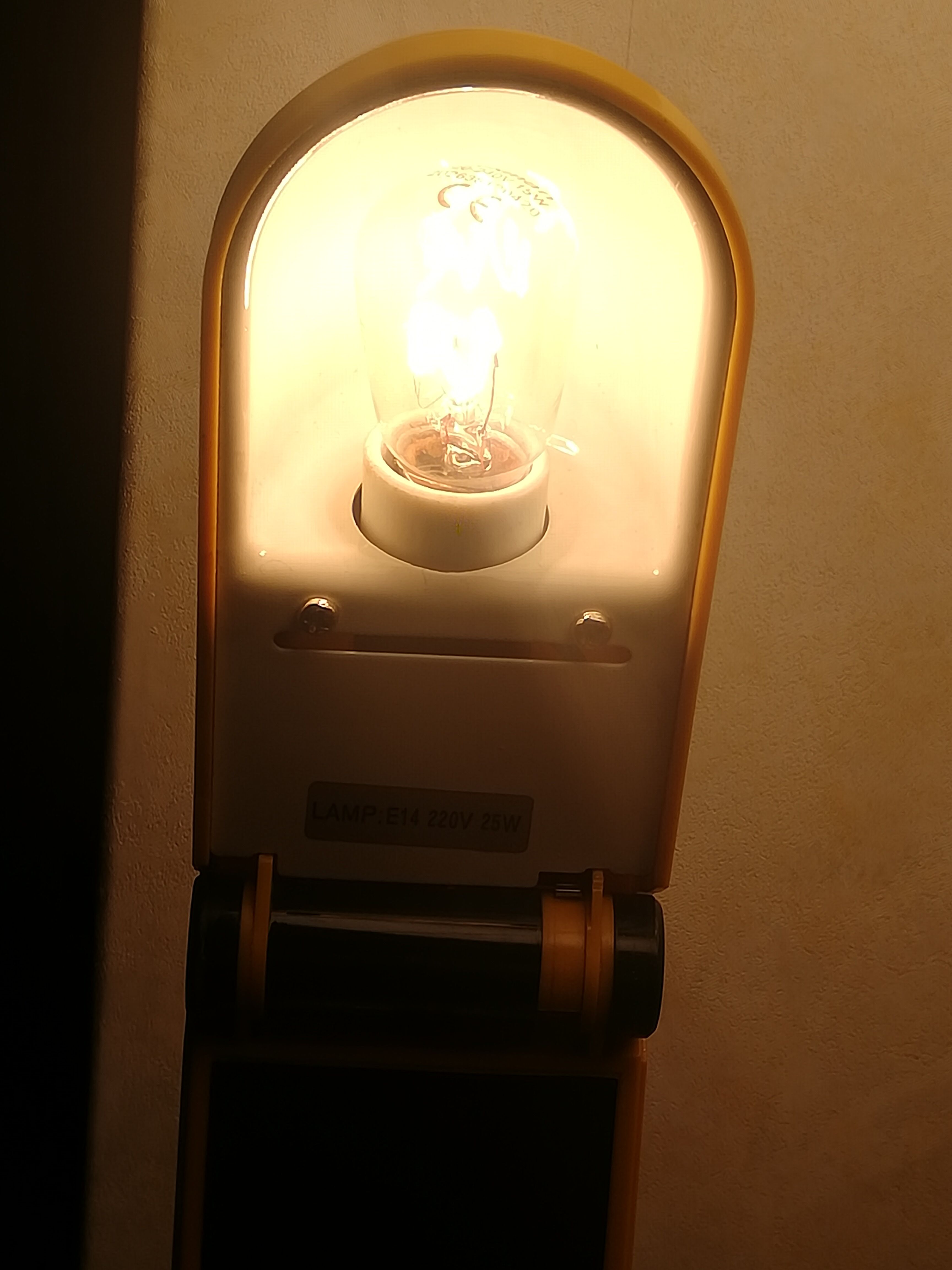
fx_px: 2860
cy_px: 635
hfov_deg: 18.9
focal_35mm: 78
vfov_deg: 25.0
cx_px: 476
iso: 50
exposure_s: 1/145
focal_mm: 3.81
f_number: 2.2
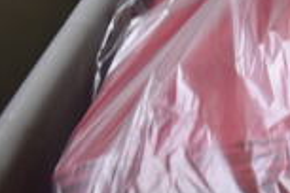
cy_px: -34
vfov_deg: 12.4
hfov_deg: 15.7
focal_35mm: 108
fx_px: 870
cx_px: 544
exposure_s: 1/250
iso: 720
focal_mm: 18
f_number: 3.5
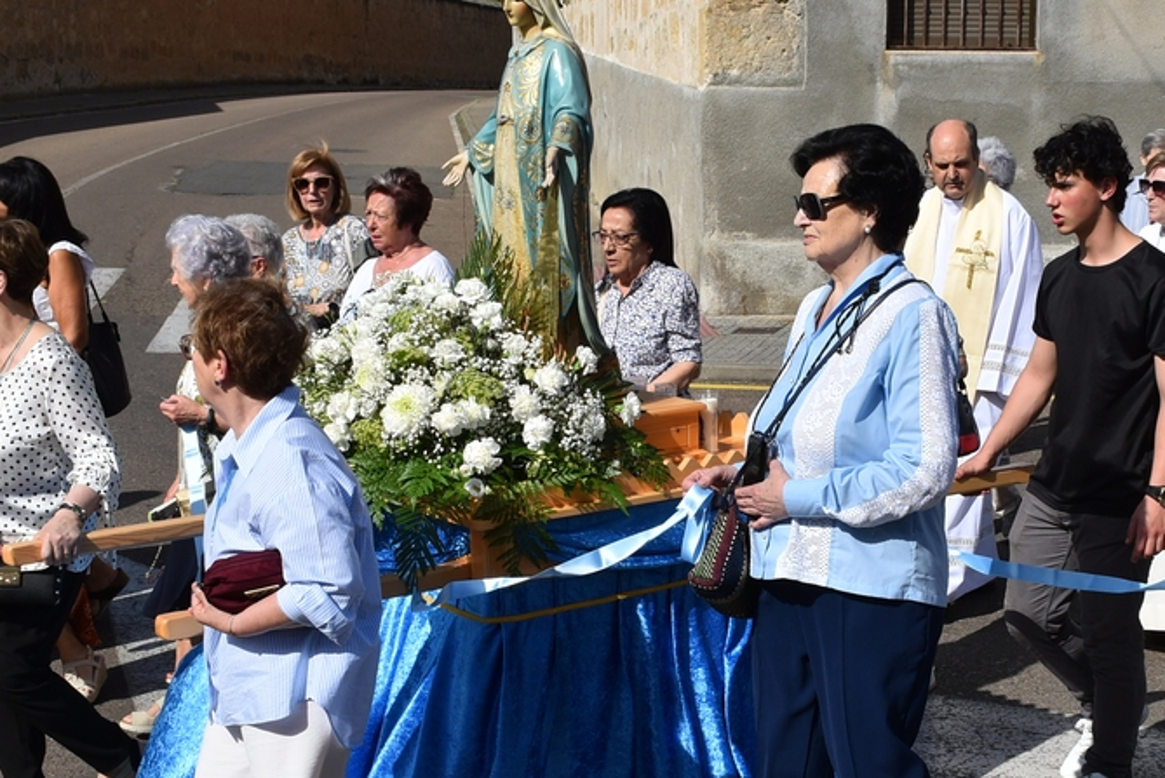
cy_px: 463
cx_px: 771
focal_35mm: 70
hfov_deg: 28.6
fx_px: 2267
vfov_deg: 19.5
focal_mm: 26
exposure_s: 1/400
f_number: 10
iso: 200
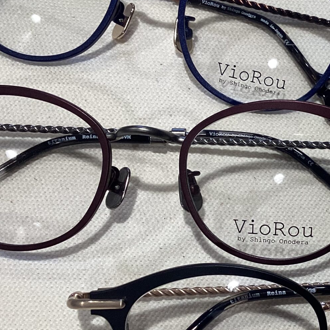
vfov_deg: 24.3
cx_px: 325
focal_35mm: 71
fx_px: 766
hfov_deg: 23.4
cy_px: 189
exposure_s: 1/120
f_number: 2.4
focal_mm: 3.3
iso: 80
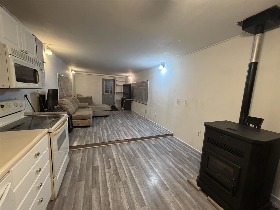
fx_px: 113
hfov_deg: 102.1
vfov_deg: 85.7
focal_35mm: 14
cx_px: 140
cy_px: 105
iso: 400
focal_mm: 2.22
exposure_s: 1/60
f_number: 2.2
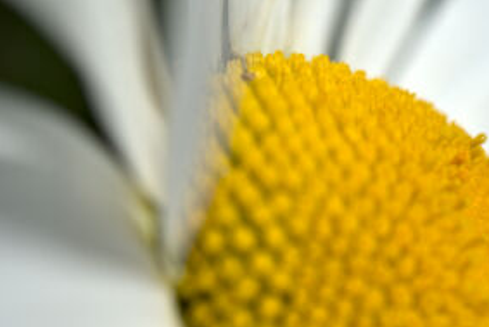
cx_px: 544
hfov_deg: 18.2
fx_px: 1468
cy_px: 335
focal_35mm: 108
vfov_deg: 12.5
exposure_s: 1/1250
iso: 100
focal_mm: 30
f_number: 8
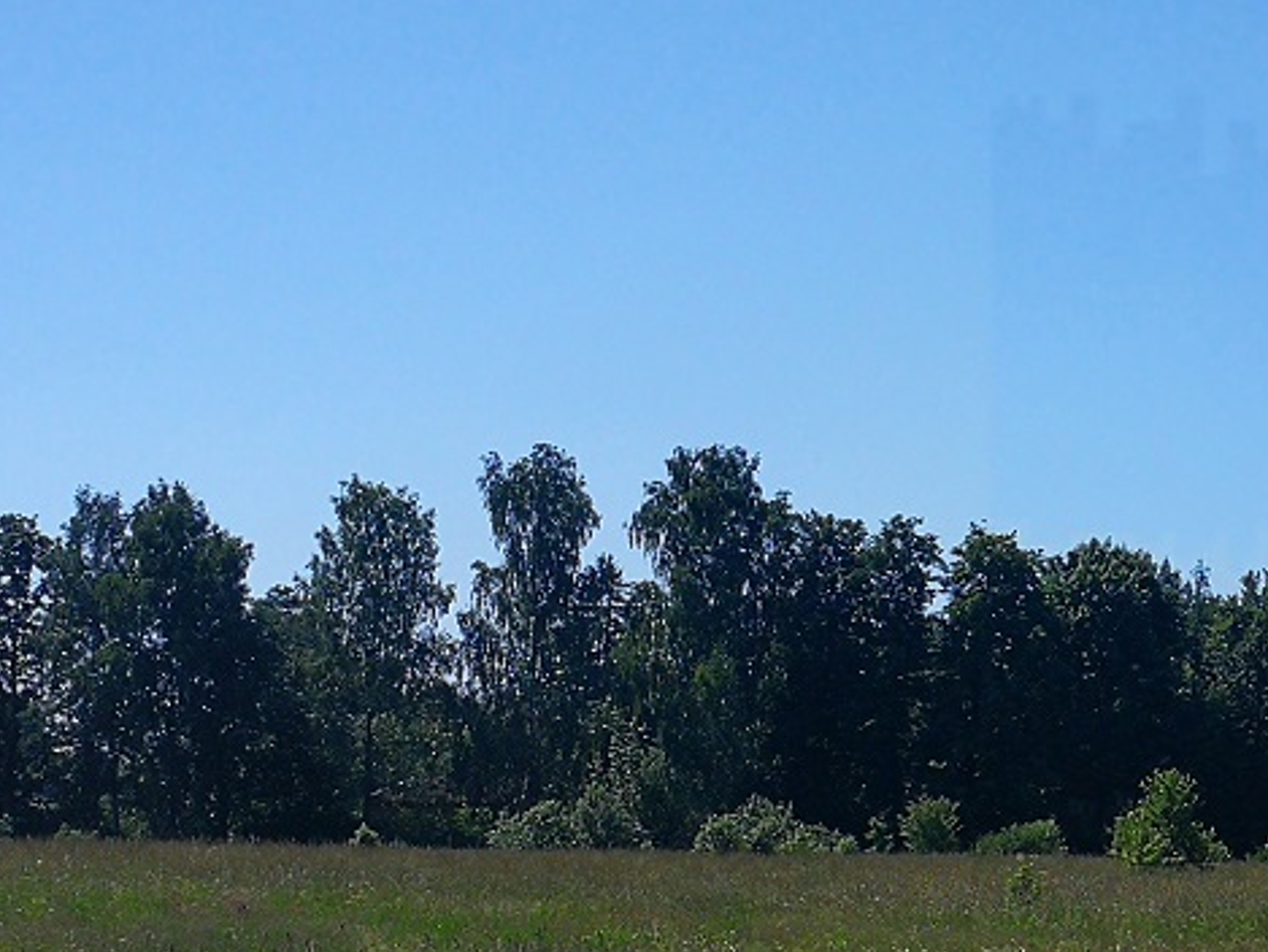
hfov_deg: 19.1
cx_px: 1360
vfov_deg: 14.9
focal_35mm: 99
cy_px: 438
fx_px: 3627
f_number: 2.2
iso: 50
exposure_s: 1/1890
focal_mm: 3.95
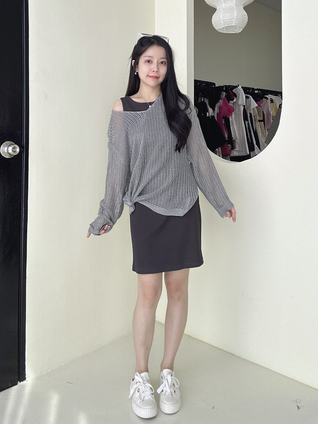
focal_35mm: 23
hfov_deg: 58.9
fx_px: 282
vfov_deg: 73.9
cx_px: 159
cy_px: 212
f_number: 1.9
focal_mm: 2.69
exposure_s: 1/121
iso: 80
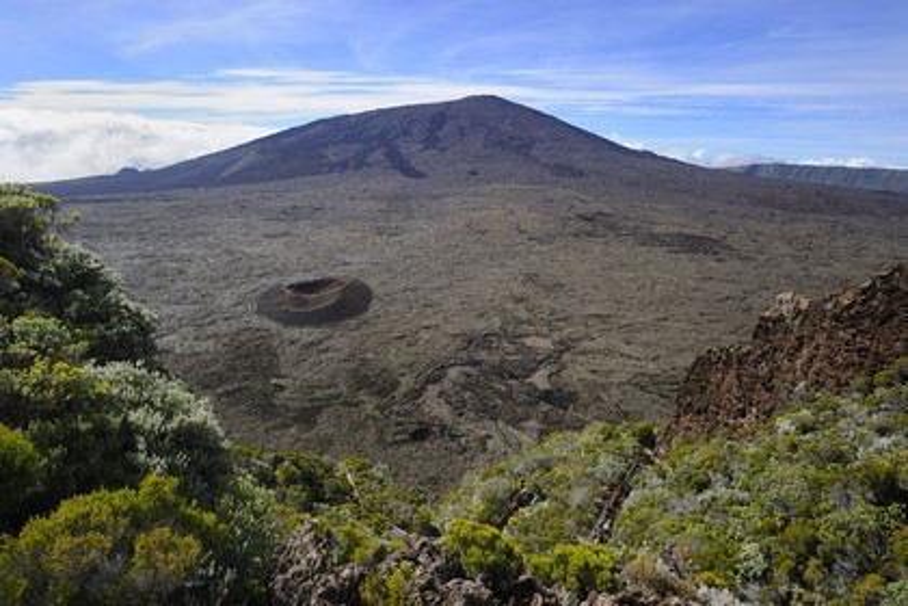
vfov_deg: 67.4
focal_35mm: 18
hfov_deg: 90.0
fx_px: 454
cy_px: 303
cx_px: 454
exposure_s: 1/250
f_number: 11
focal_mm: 18
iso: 200
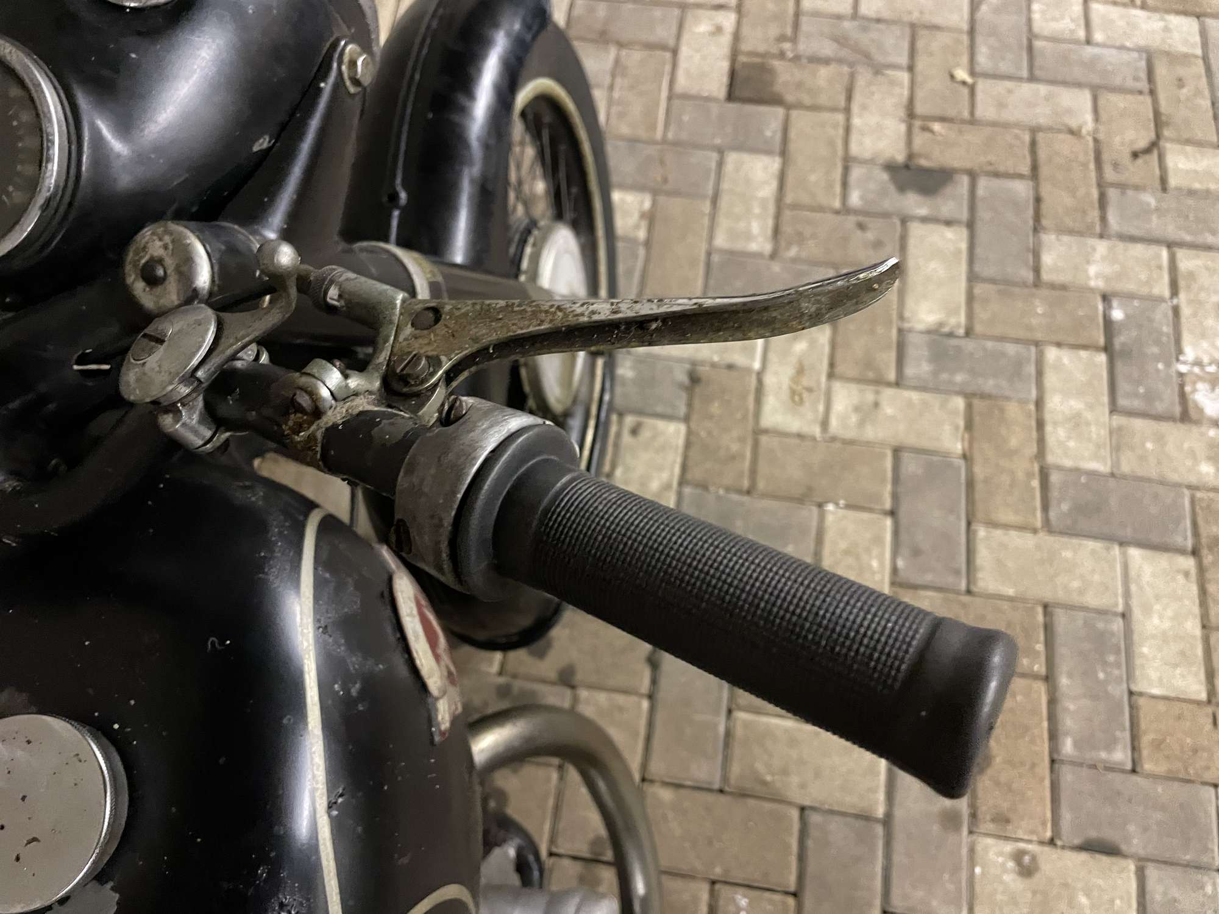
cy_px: 457
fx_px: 916
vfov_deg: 53.1
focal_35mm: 26
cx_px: 610
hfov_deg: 67.3
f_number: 1.6
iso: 800
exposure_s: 1/25
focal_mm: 4.2
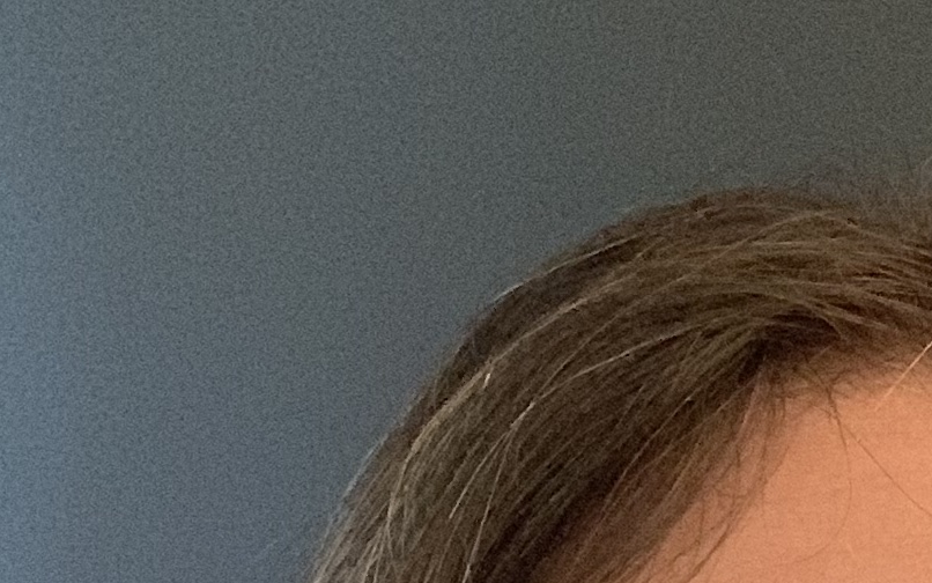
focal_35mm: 130
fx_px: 3302
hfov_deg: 15.8
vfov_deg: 9.2
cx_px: 929
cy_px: 1341
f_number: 2.2
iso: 320
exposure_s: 1/33
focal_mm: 2.87
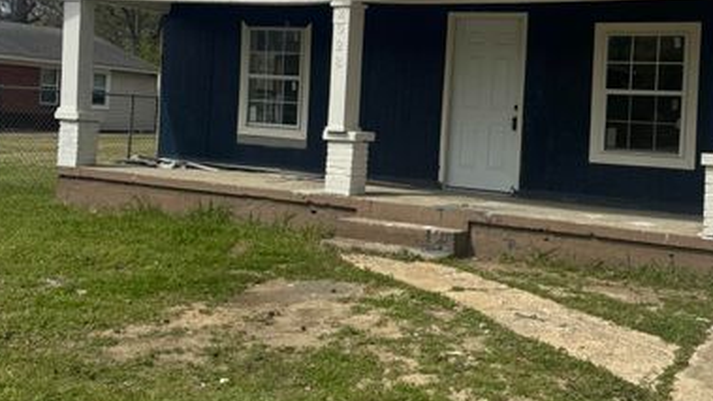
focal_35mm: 46
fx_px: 869
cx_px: 444
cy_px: 116
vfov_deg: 25.7
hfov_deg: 44.2
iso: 80
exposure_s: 1/7092
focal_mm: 6.76
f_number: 1.78
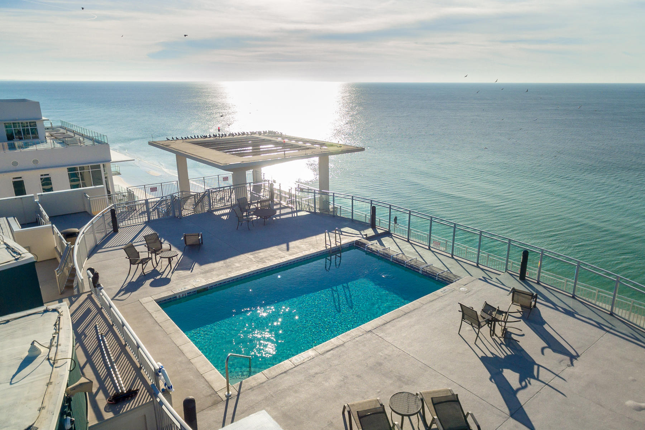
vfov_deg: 61.9
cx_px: 322
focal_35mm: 20
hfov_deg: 84.0
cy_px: 215
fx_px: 358
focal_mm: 3.61
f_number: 2.8
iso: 100
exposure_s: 1/640
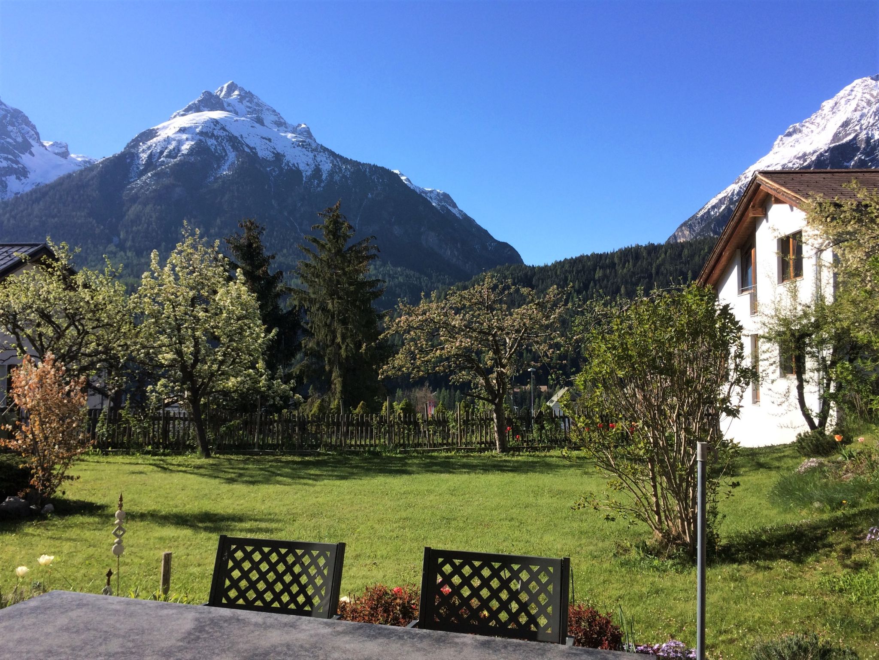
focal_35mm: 29
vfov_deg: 48.2
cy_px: 330
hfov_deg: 61.7
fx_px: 736
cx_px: 440
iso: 32
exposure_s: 1/1580
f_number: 2.2
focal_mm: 4.15
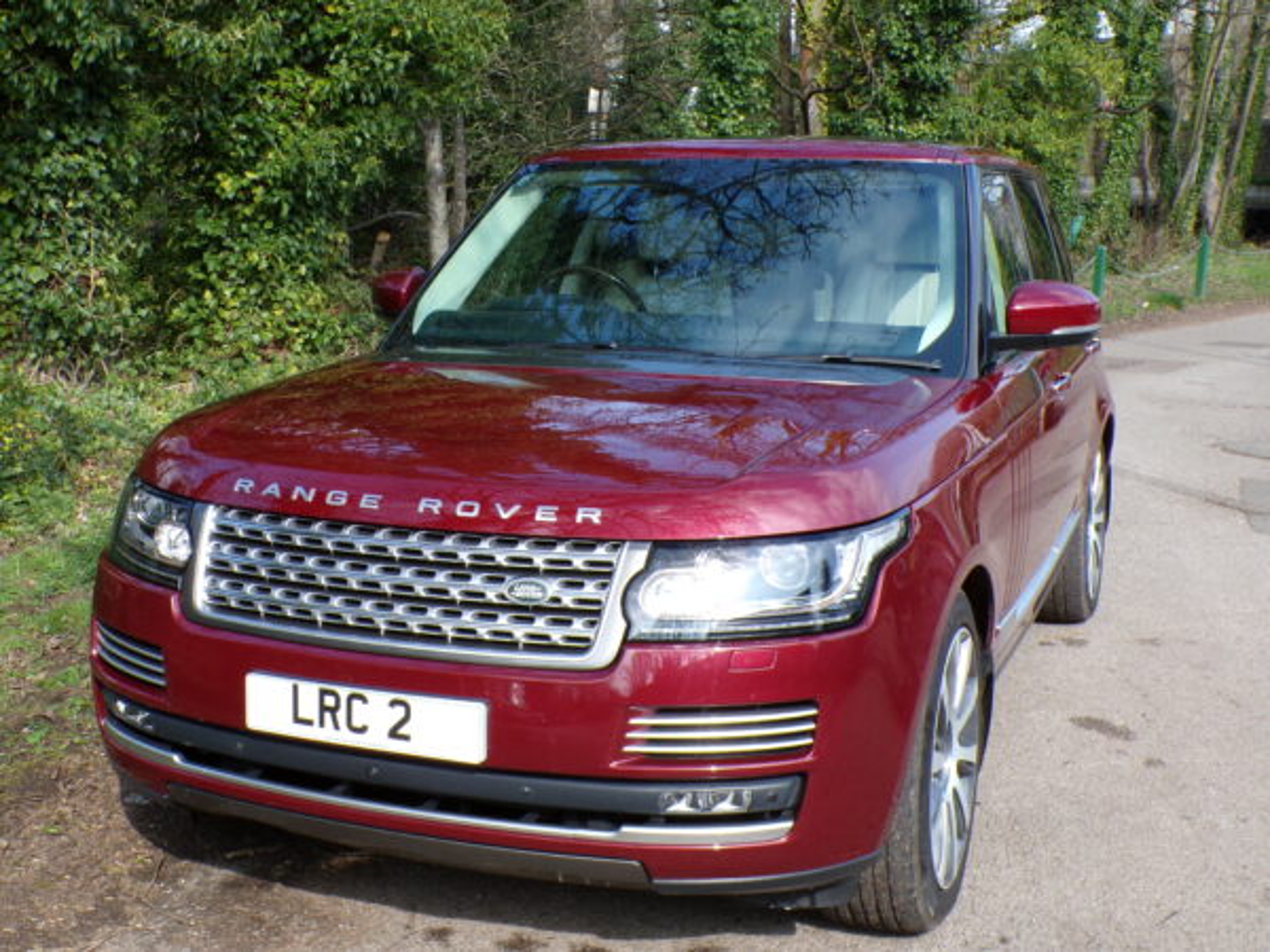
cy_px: 476
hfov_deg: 44.8
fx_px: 1541
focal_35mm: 42
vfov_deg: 34.3
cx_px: 635
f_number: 5.1
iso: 100
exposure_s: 1/150
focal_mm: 7.6
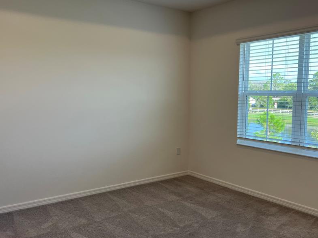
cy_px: 129
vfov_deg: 41.7
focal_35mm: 34
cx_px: 182
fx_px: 312
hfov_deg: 53.8
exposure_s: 1/249
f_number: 1.5
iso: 50
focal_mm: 5.7
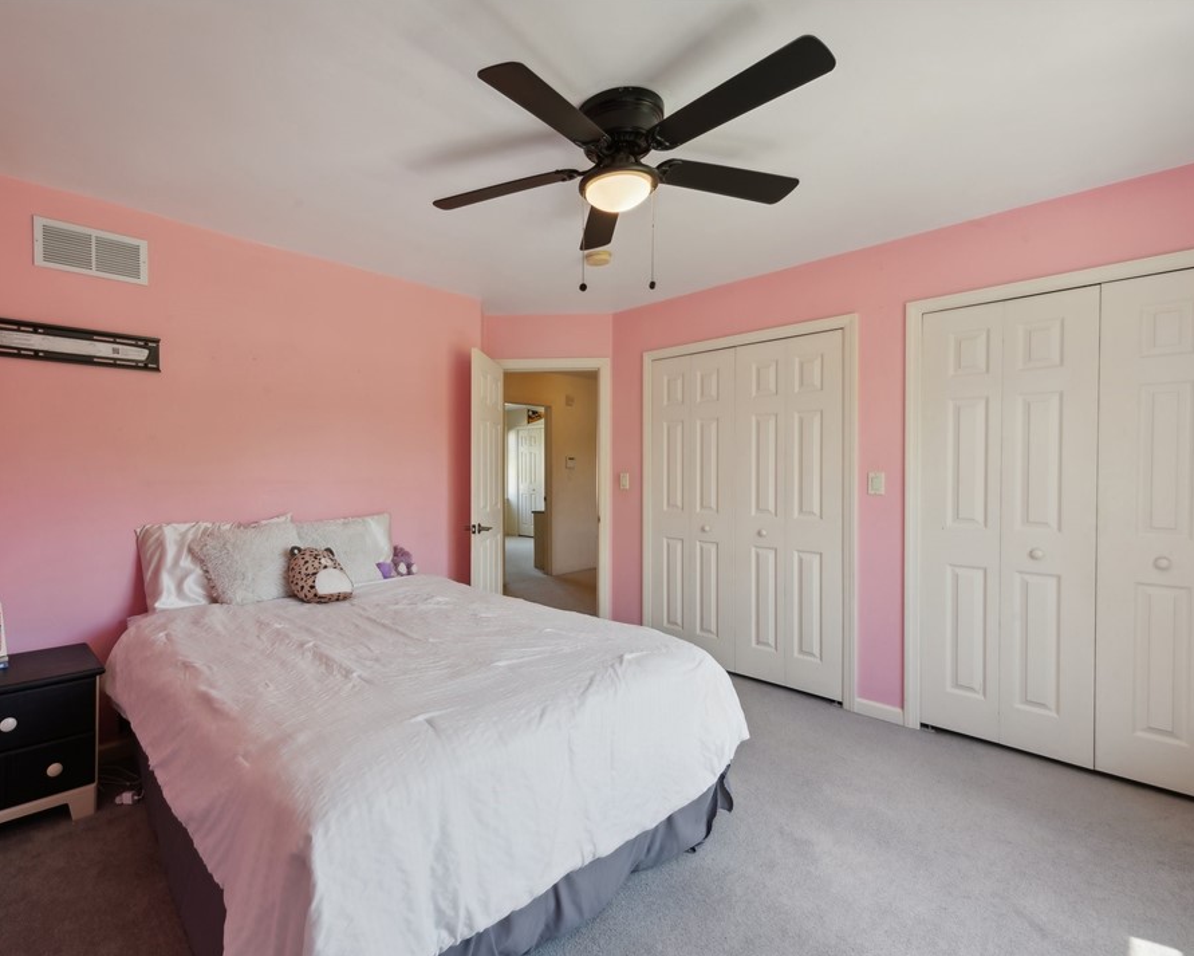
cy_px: 479
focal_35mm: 16
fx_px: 565
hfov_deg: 92.1
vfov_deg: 80.4
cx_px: 488
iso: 50
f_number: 11
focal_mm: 14
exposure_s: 1/8
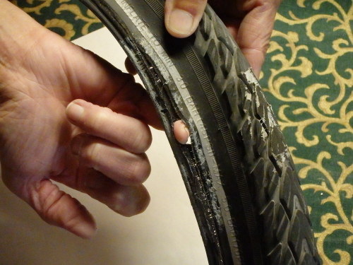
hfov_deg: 23.3
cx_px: 176
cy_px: 132
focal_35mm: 84
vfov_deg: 17.6
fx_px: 857
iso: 3200
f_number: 4.4
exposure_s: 1/60
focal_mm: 15.1
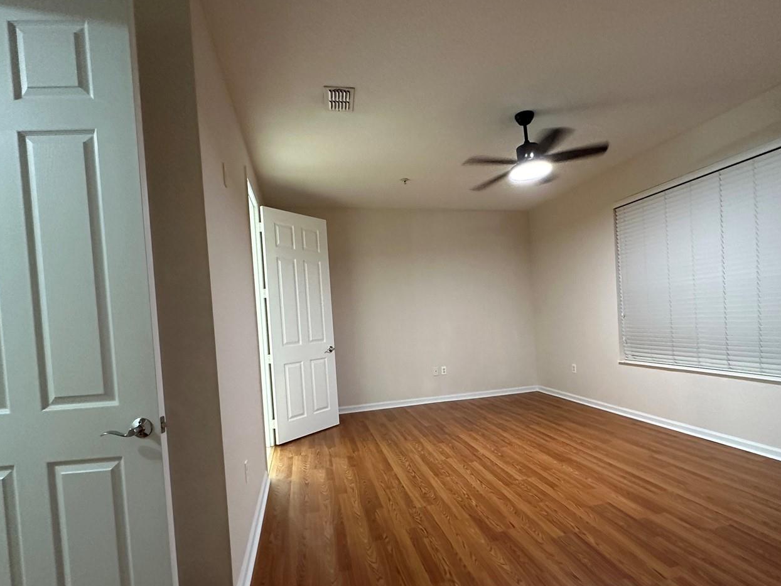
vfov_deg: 71.3
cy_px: 329
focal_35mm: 18
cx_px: 416
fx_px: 406
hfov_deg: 87.6
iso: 500
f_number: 2.2
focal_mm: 2.22
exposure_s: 1/60
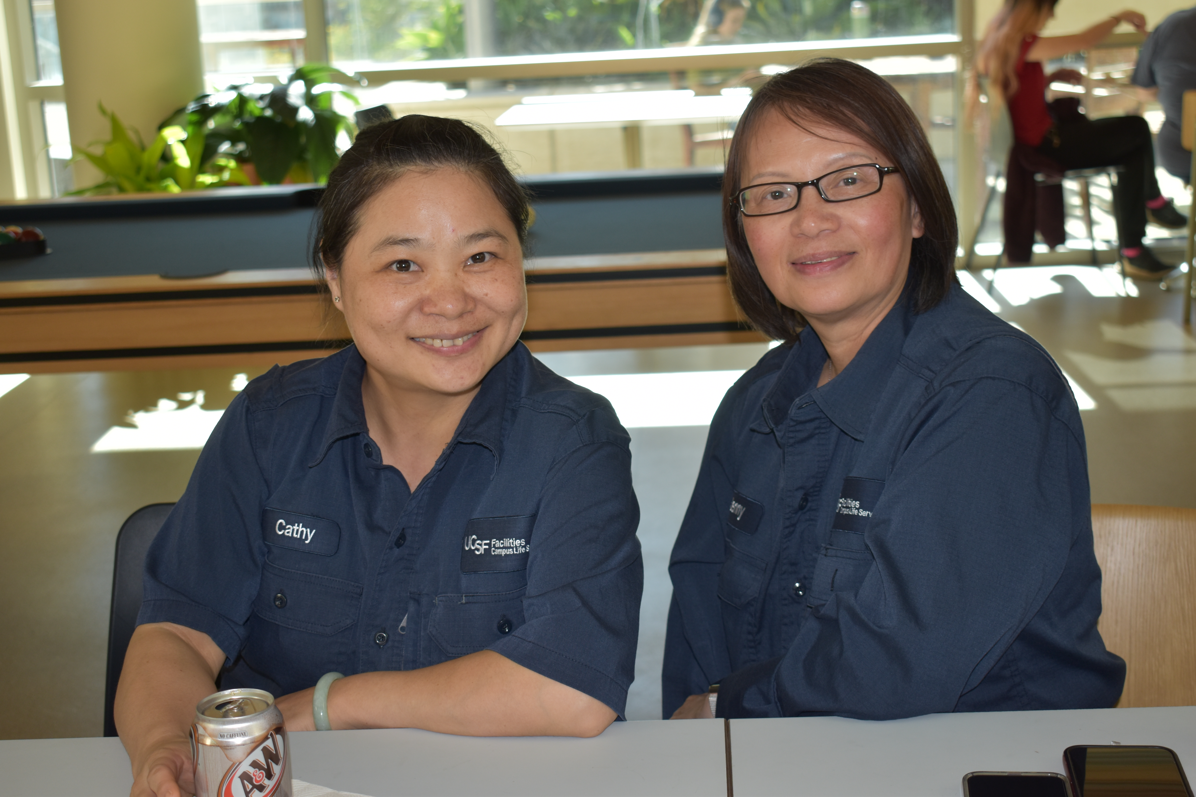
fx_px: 1894
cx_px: 598
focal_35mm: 57
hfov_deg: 35.1
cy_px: 398
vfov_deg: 23.8
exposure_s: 1/200
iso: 220
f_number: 5
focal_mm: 38
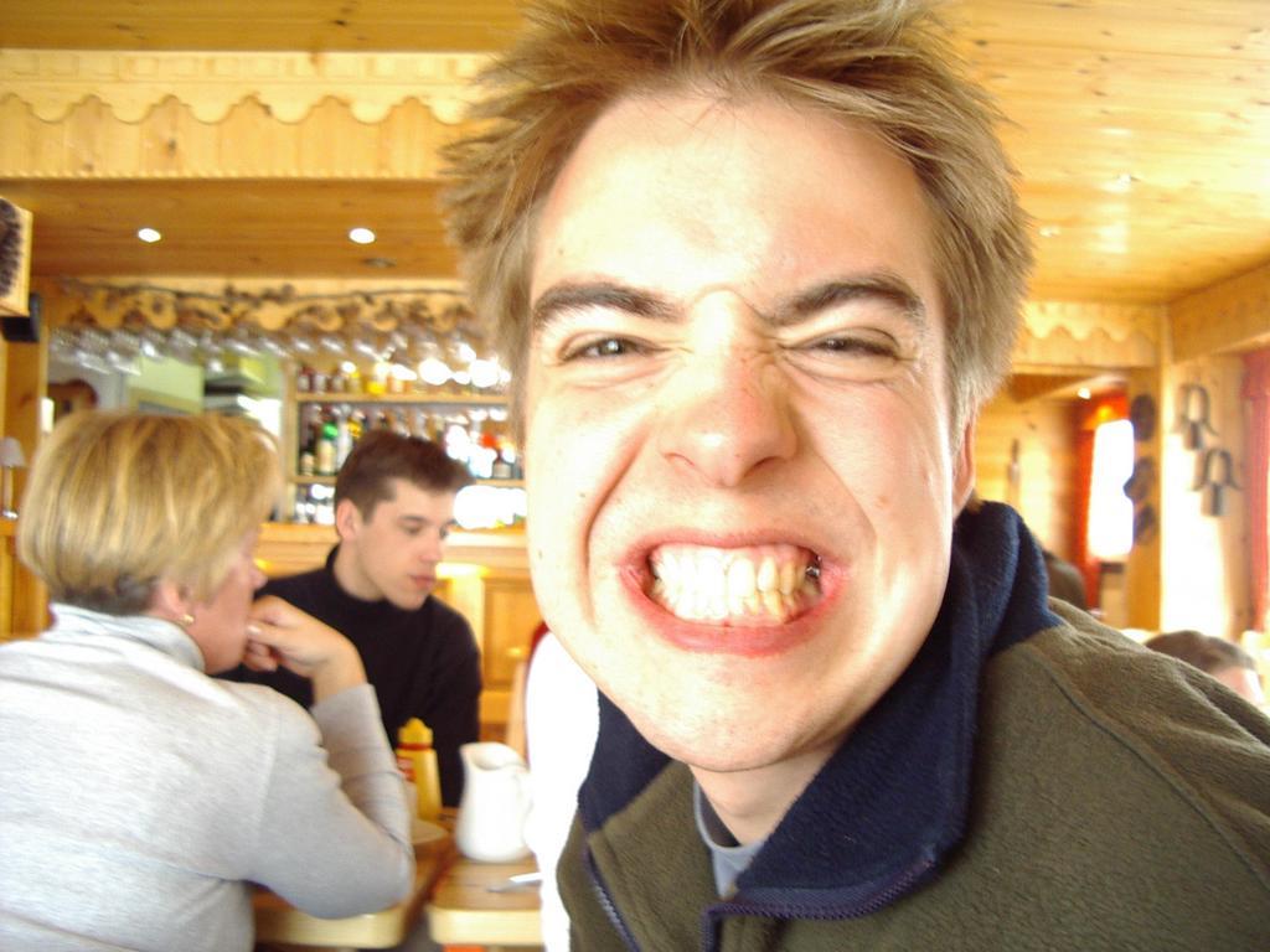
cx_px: 635
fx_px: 1394
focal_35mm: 38
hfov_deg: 49.0
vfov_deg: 37.7
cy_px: 476
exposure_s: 1/13
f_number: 2.6
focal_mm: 5.8
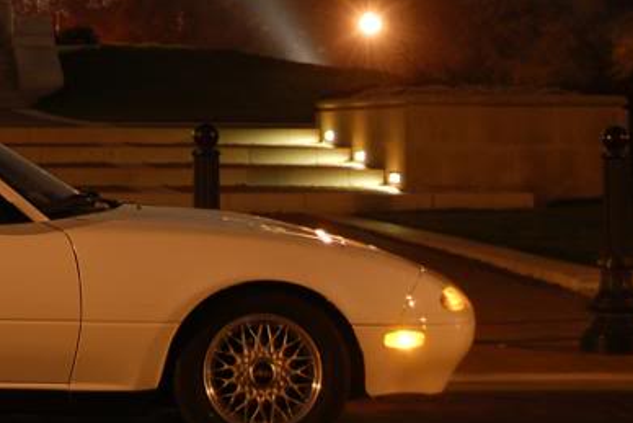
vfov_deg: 8.6
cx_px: -132
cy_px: -61
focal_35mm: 158
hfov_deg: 12.7
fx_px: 2779
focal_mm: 40
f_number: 5
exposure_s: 3
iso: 200
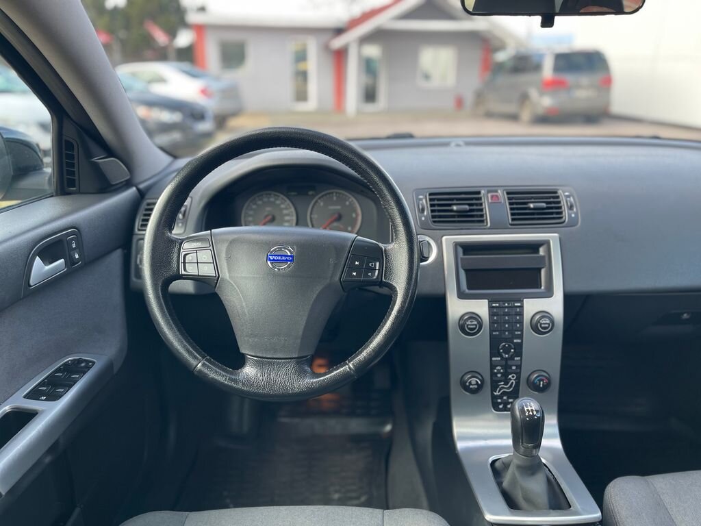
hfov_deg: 67.3
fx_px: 527
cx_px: 350
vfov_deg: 53.1
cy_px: 263
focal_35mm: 26
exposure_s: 1/126
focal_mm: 5.1
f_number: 1.6
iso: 32
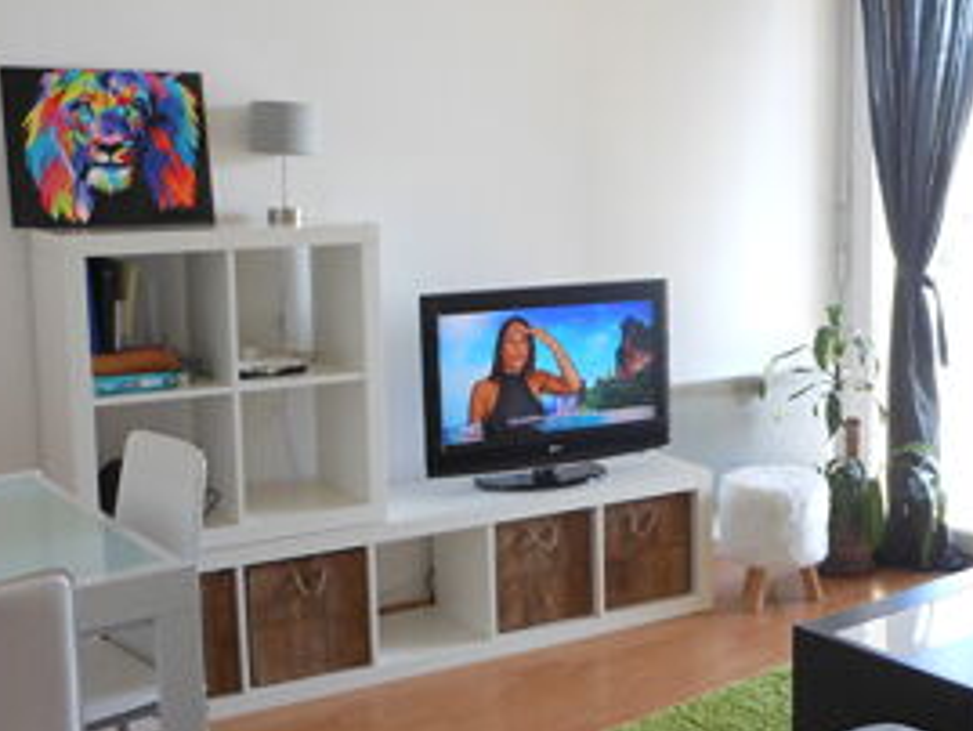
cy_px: 344
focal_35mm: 50
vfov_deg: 29.1
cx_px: 644
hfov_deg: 37.8
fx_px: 1406
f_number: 3.7
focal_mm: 5
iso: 160
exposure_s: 1/30
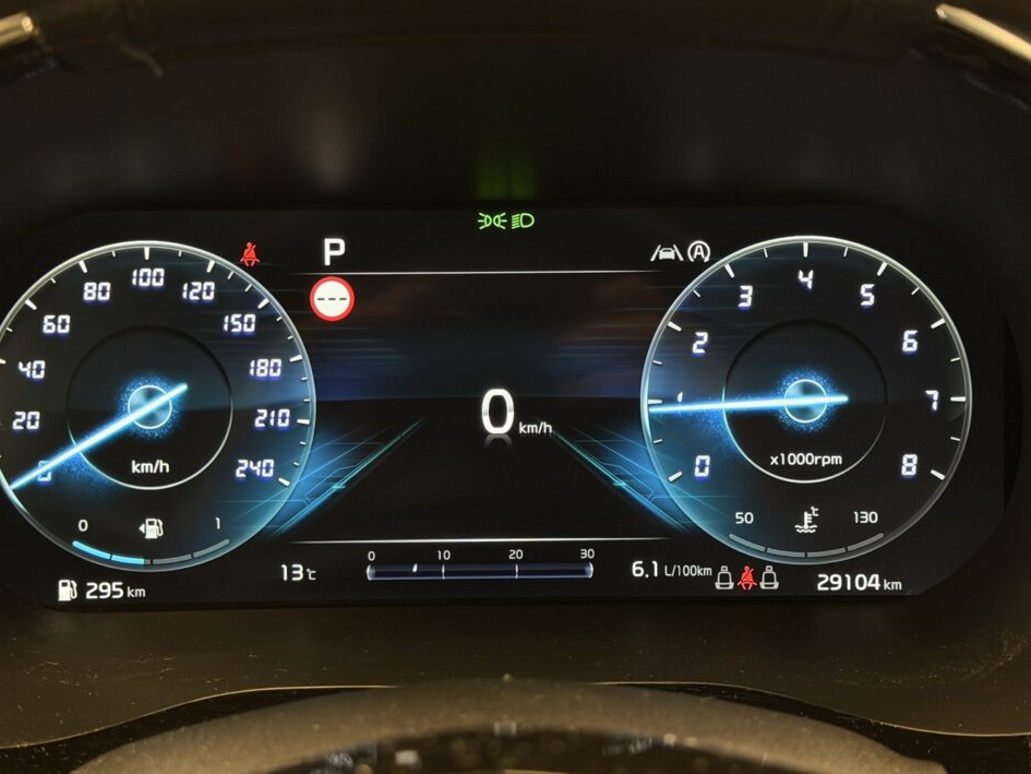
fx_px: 1549
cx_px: 491
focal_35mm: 52
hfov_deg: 36.8
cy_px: 385
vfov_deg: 28.0
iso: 400
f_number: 1.78
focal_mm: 6.76
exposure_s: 1/40
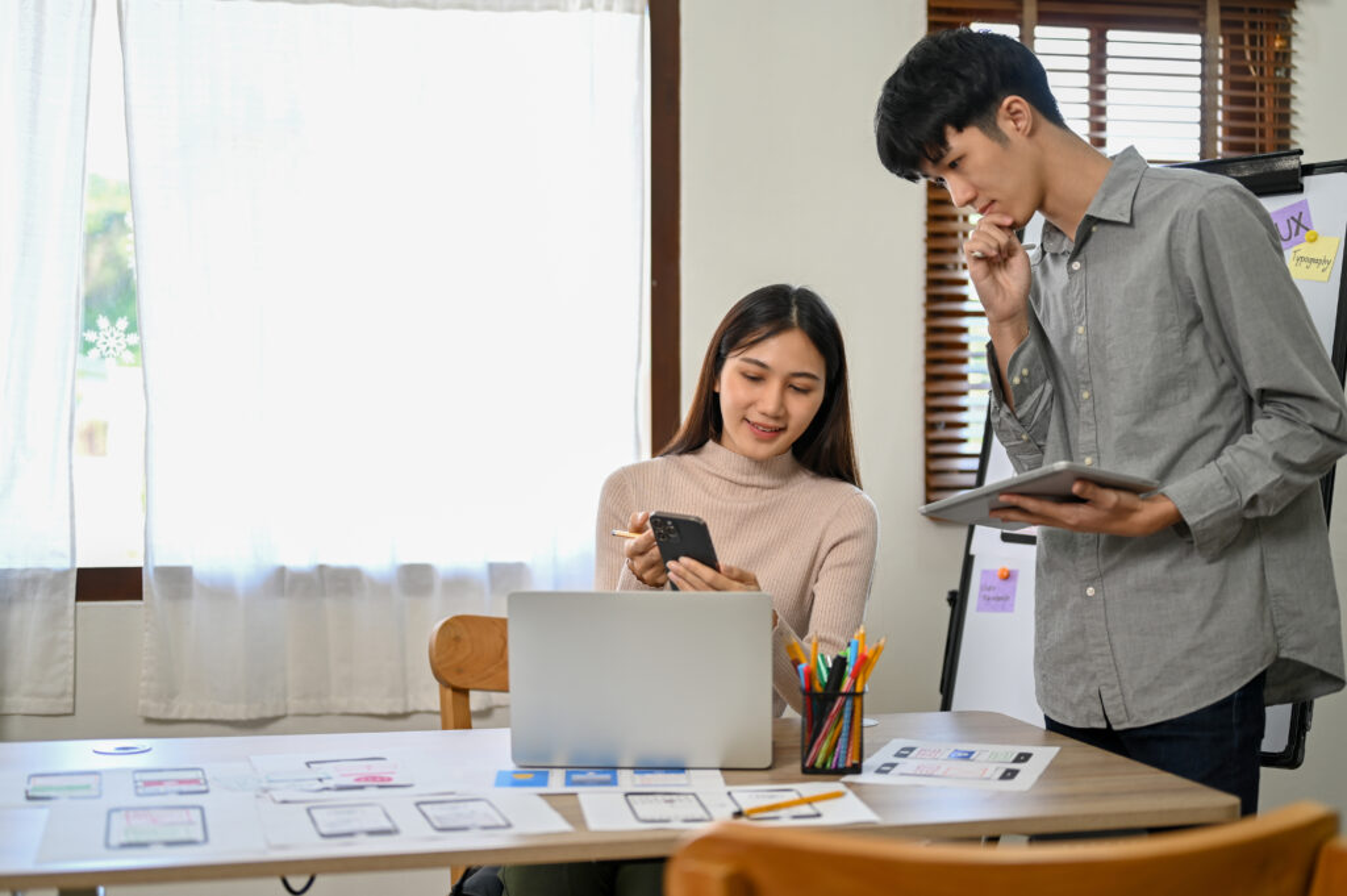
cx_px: 674
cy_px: 448
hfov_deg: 39.6
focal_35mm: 50
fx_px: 1869
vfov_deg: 26.9
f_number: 1.8
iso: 125
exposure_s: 1/125
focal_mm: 50
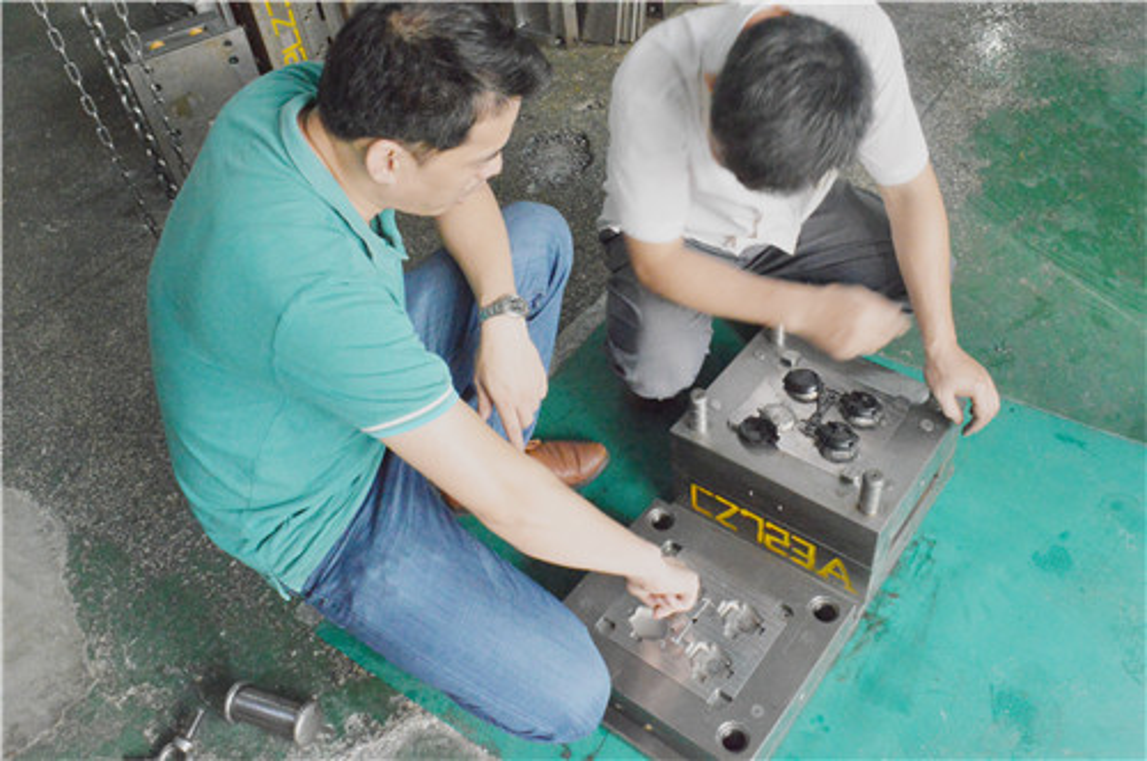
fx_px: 955
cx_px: 574
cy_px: 380
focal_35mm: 30
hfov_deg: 62.0
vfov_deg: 43.5
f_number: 20
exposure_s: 1/25
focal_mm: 20
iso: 6400
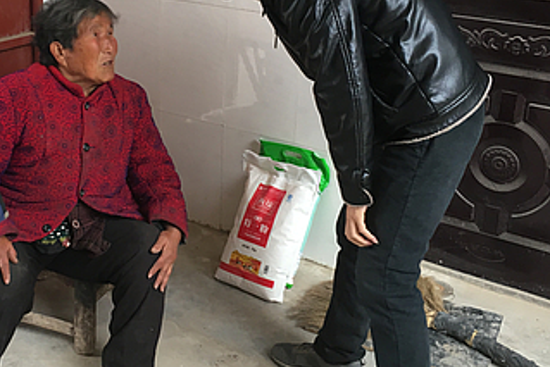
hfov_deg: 37.9
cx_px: 197
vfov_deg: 25.8
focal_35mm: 52
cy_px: 107
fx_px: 795
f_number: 2.2
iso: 80
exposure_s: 1/33
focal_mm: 4.15
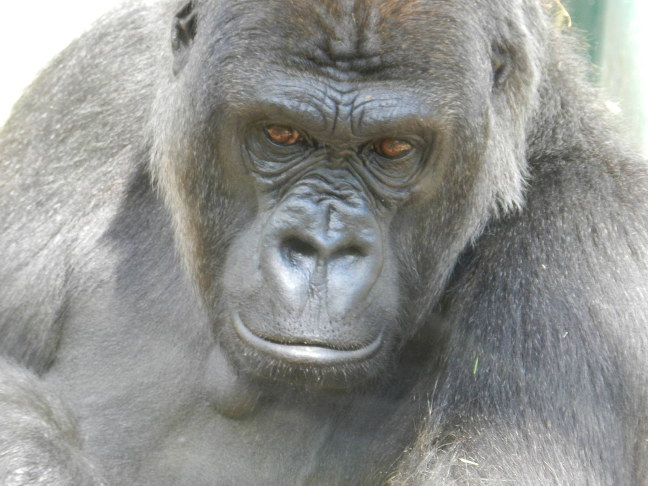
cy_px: 243
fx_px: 9341
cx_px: 324
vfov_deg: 3.0
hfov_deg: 4.0
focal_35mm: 499
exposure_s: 1/25
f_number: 5.7
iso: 400
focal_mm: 88.7
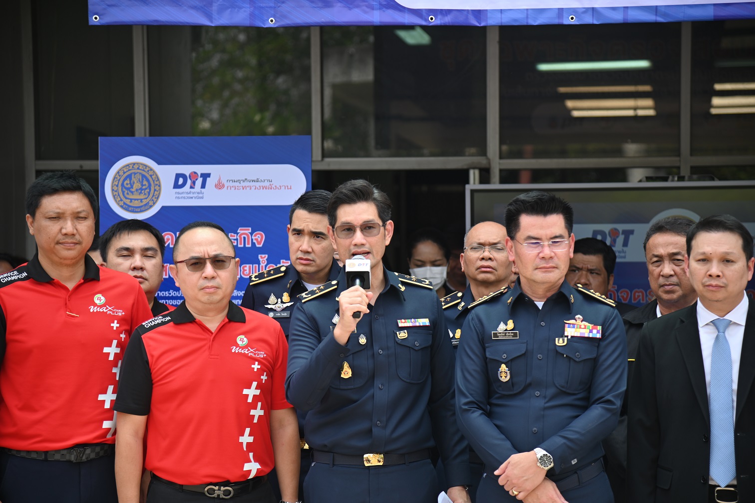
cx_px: 378
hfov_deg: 19.5
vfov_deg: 13.0
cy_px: 252
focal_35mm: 105
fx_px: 2201
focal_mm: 105
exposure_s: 1/320
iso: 100
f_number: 4
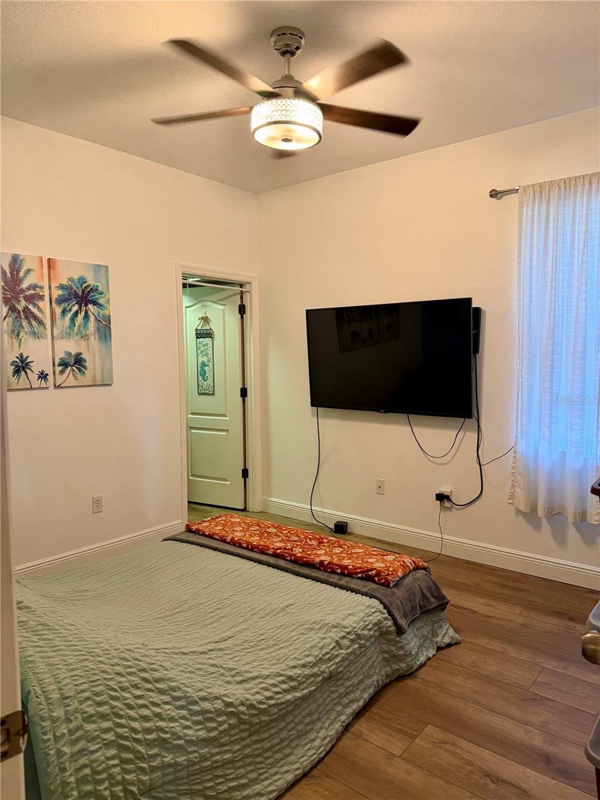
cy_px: 400
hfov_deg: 56.8
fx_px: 555
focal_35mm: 24
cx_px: 300
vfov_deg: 71.6
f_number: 1.78
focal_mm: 6.76
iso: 320
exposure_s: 1/60
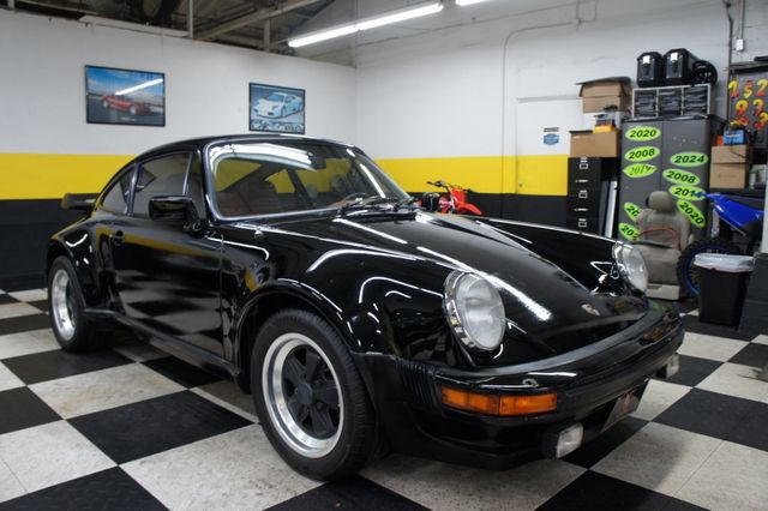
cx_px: 384
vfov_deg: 47.9
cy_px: 256
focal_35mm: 27
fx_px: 576
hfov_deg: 67.4
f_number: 3.5
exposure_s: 1/30
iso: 250
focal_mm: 18
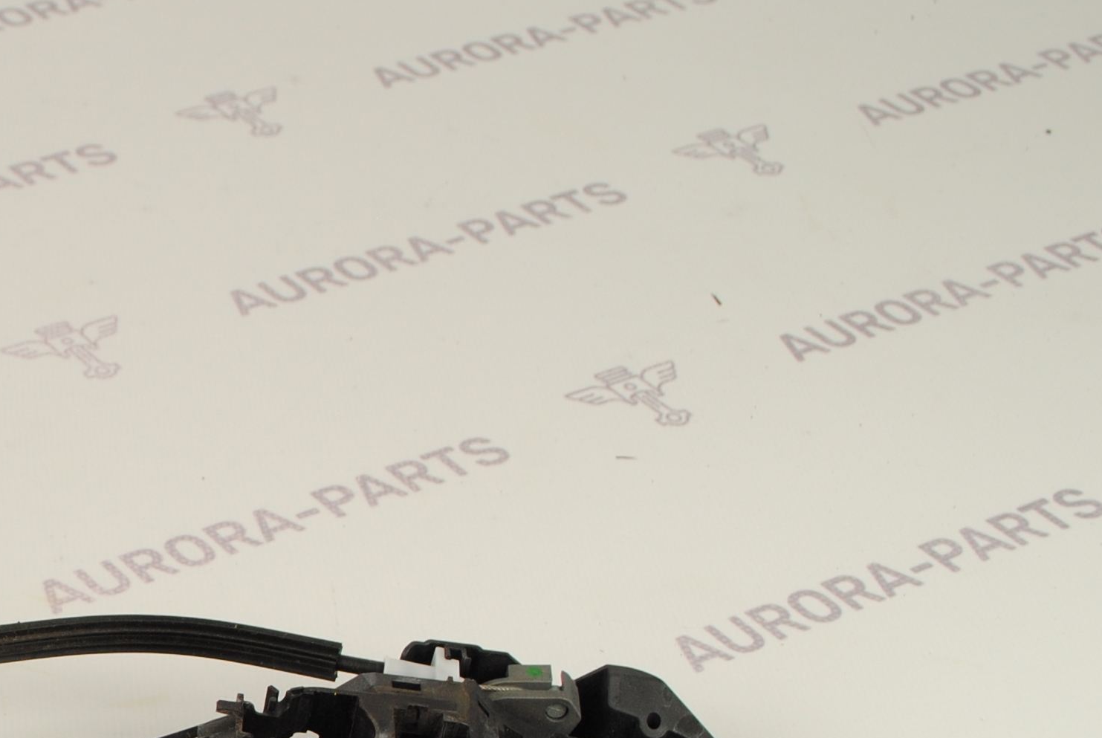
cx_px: -152
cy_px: 743
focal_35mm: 94
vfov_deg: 14.4
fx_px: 2881
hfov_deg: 20.5
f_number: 6.3
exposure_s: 1/30
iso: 200
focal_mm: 24
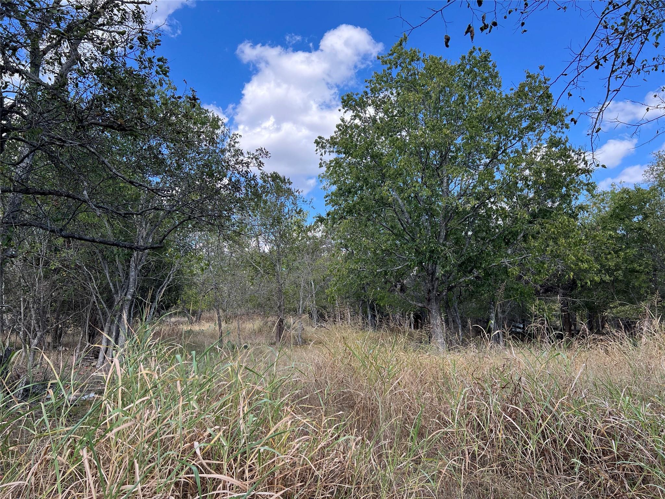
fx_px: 499
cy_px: 250
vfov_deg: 53.1
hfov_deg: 67.3
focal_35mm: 26
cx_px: 332
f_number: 1.5
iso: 50
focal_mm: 5.7
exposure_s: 1/1048
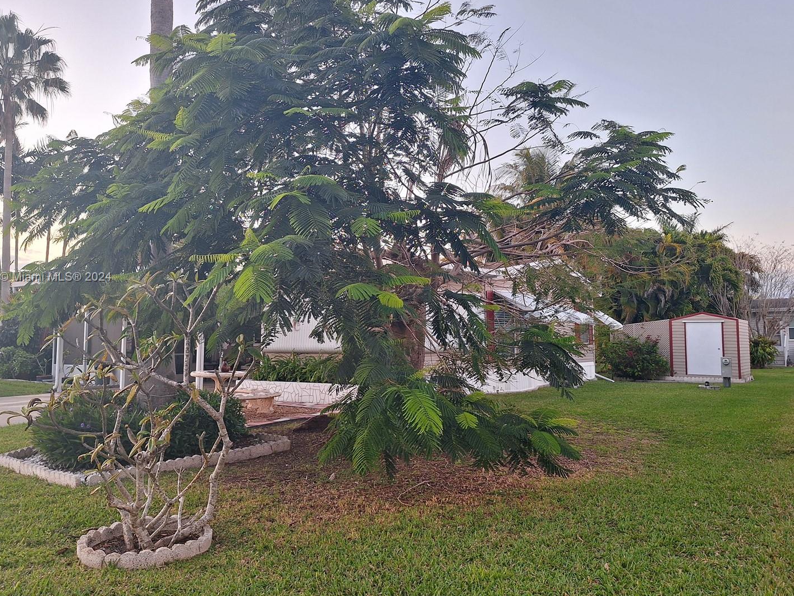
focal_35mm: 26
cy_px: 278
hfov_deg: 67.3
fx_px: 597
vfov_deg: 53.0
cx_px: 381
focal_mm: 5.54
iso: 64
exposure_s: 1/60
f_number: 1.8
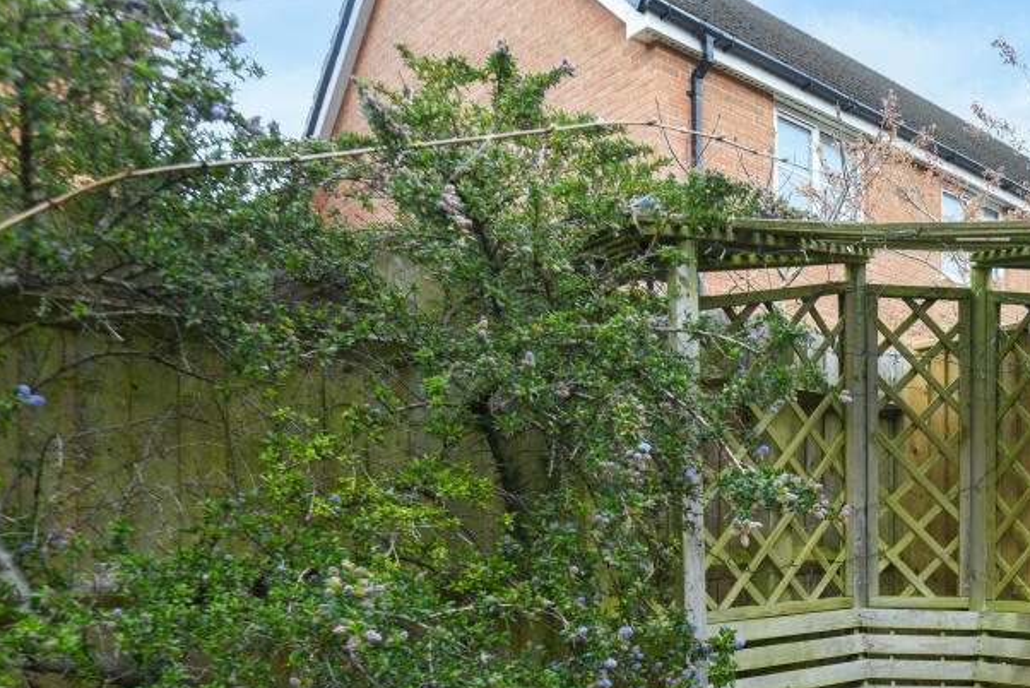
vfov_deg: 37.1
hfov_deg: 51.4
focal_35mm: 34
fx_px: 973
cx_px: 861
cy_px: 579
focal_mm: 20
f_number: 6.3
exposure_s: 1/320
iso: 320
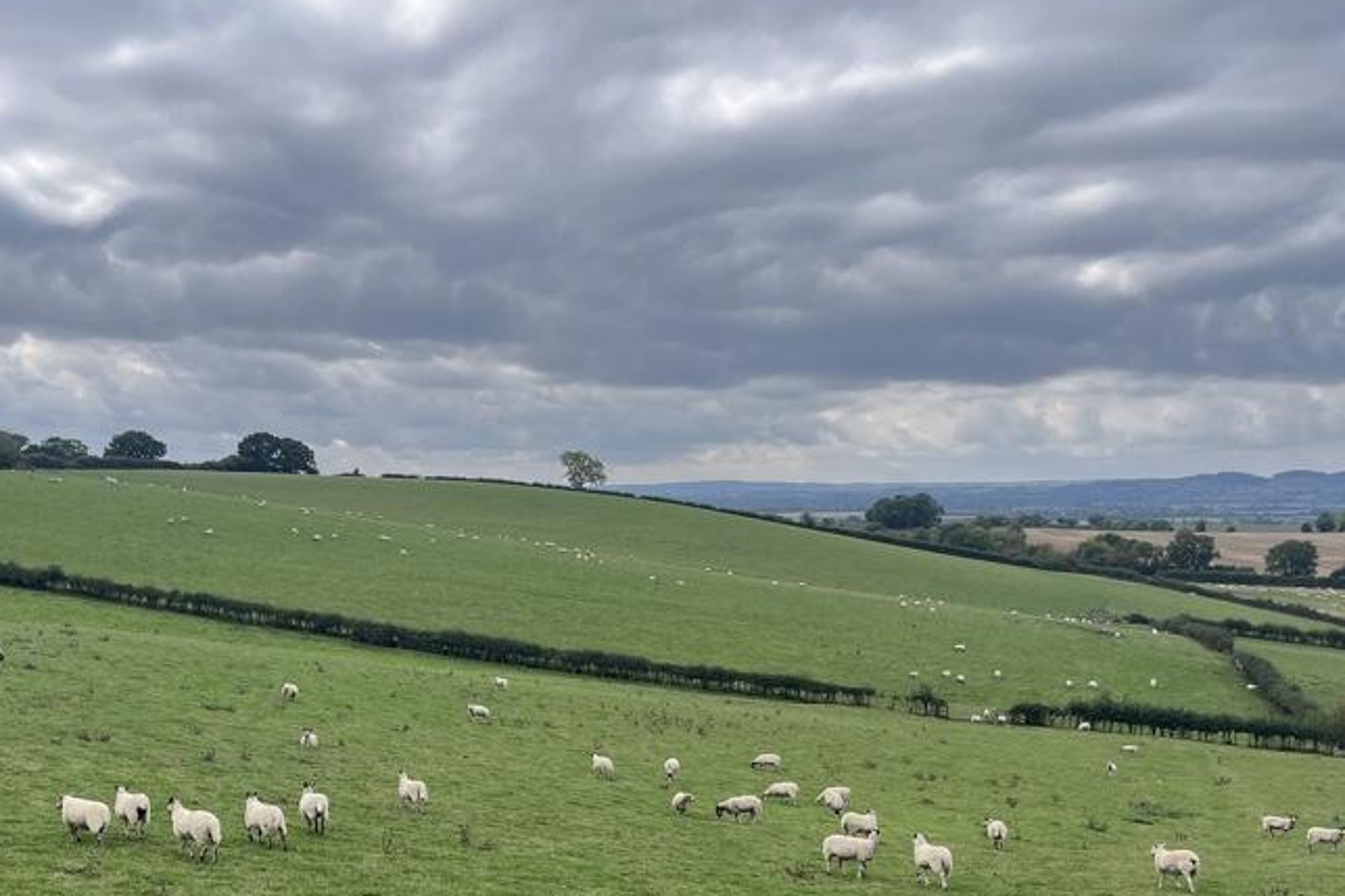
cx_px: 416
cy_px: 508
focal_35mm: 43
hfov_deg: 44.6
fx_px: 1606
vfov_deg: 31.1
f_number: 1.6
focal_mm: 5.1
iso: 50
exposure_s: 1/1163
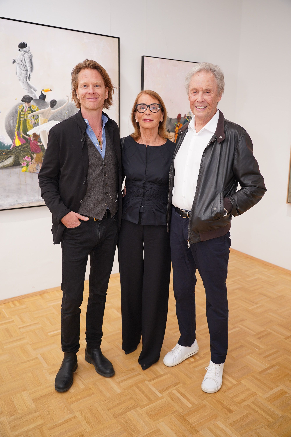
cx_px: 146
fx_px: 364
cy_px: 218
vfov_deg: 62.0
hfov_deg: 43.5
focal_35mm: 30
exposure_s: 1/125
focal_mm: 30
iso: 500
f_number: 4
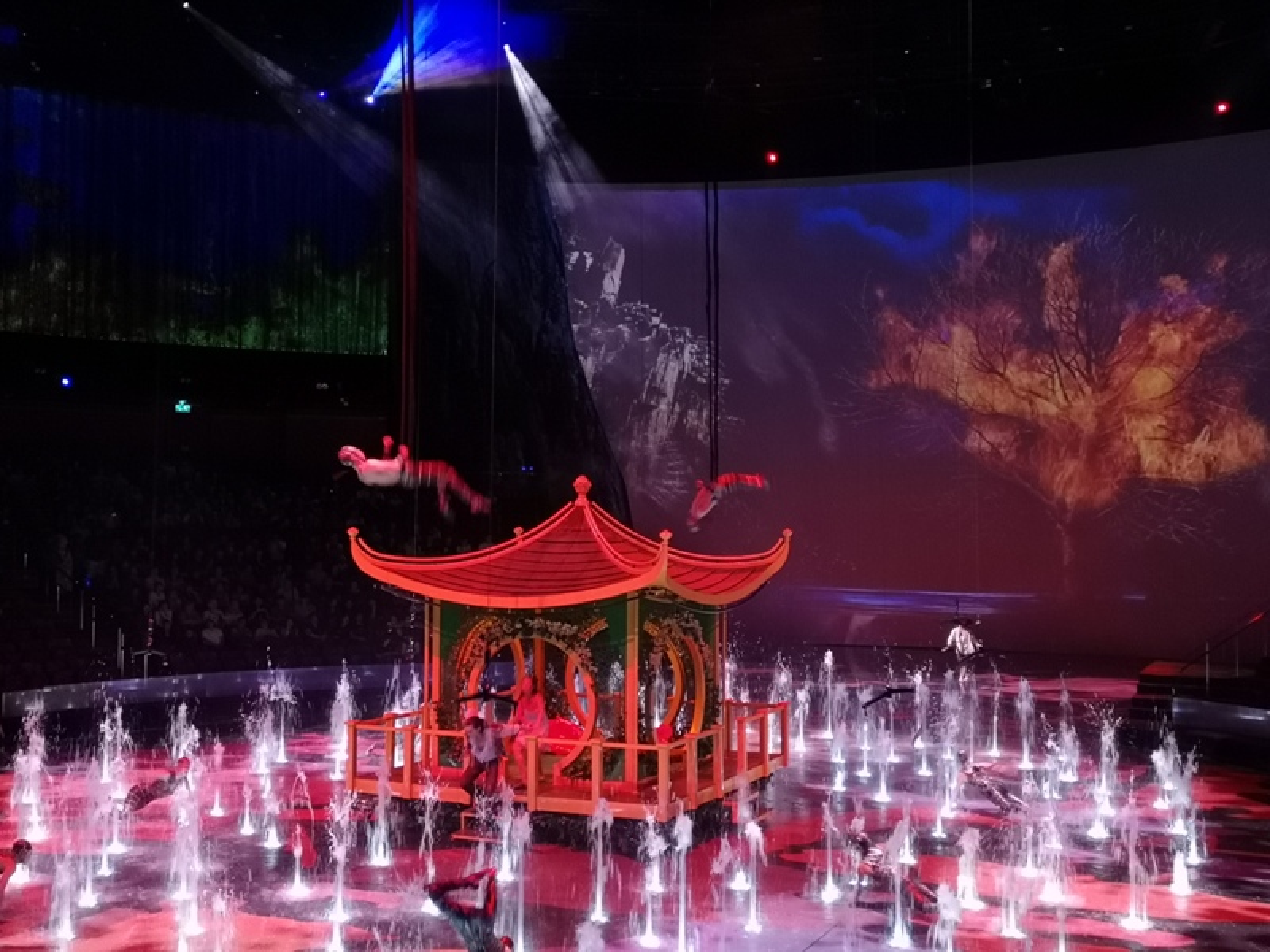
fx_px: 1504
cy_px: 476
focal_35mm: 41
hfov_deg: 45.8
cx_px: 635
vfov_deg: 35.1
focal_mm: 3.95
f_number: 1.8
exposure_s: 1/25
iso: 320
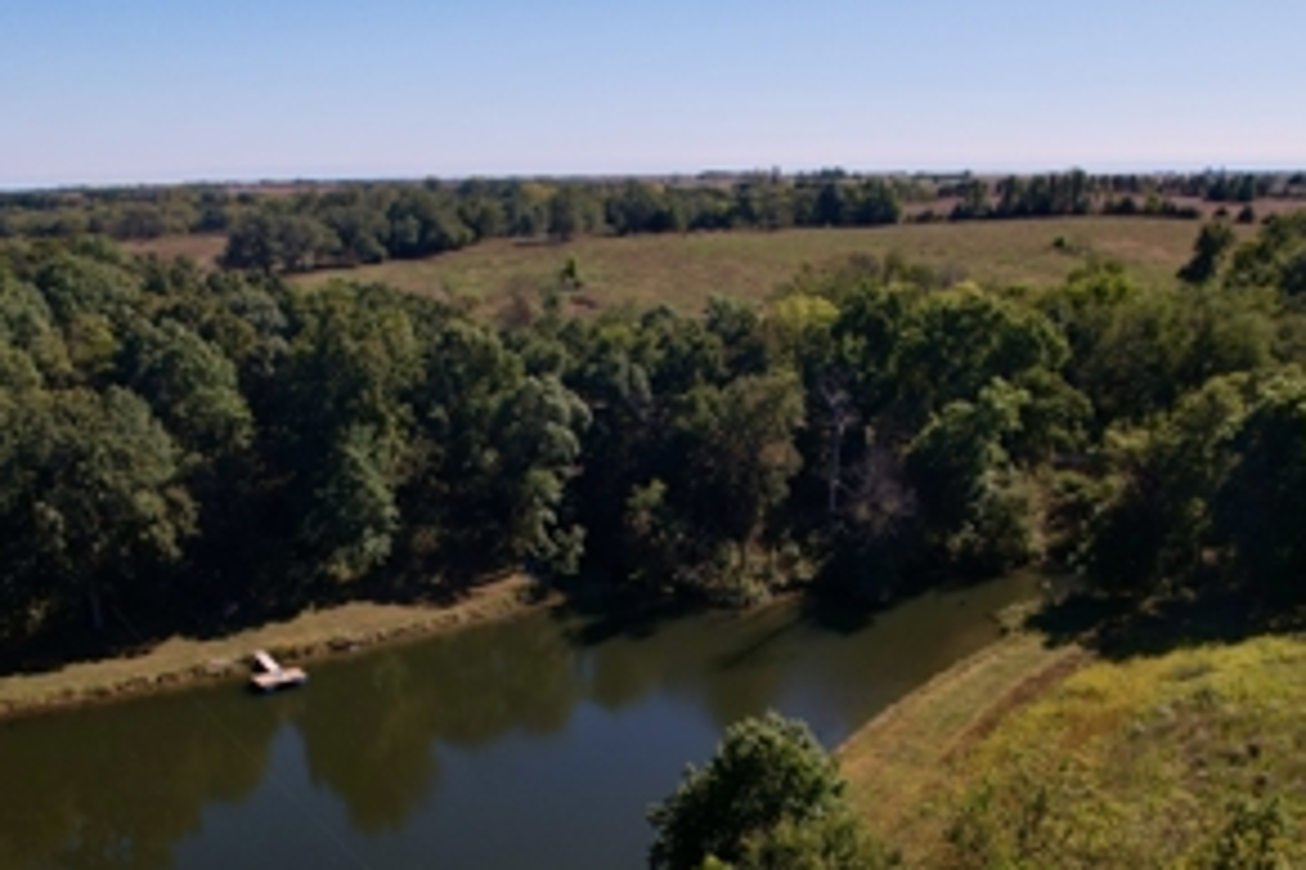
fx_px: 1233
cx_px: 548
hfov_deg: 55.5
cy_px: 659
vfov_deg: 37.8
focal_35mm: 34
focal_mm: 8.38
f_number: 2.8
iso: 100
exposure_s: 1/80
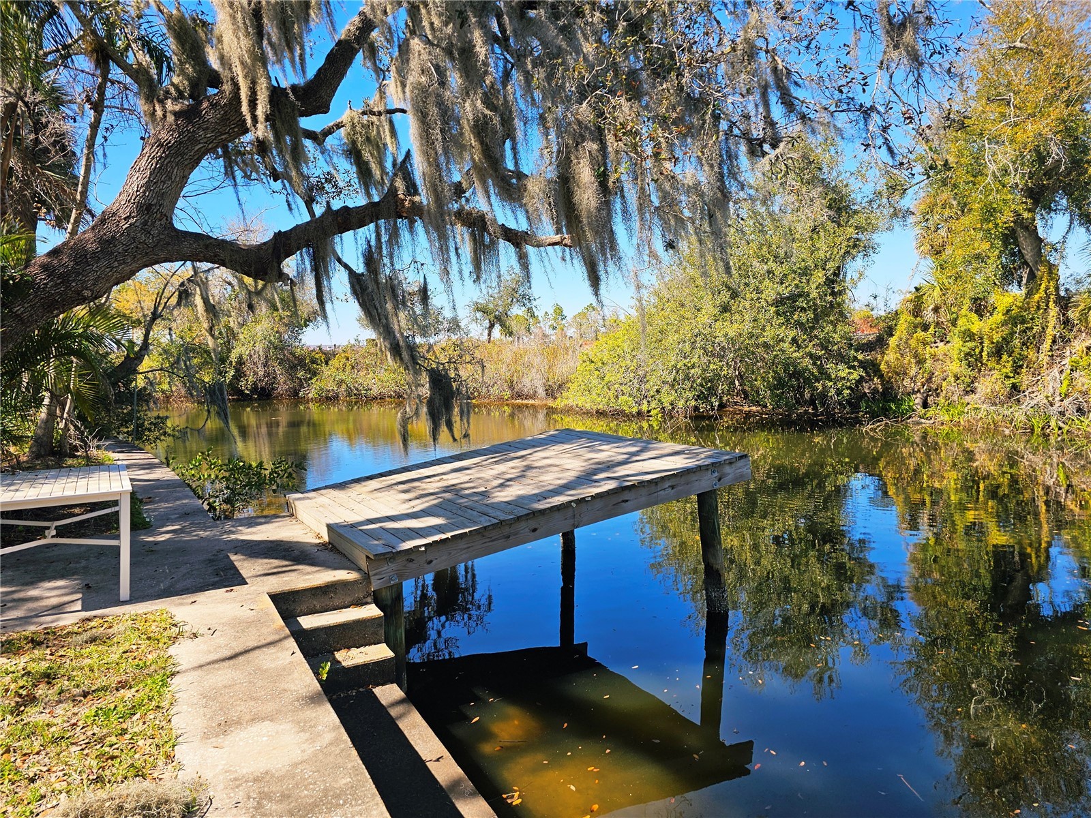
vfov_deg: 58.9
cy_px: 409
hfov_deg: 73.9
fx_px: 725
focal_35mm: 23
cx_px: 546
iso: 10
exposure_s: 1/385
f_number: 1.7
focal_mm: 6.3
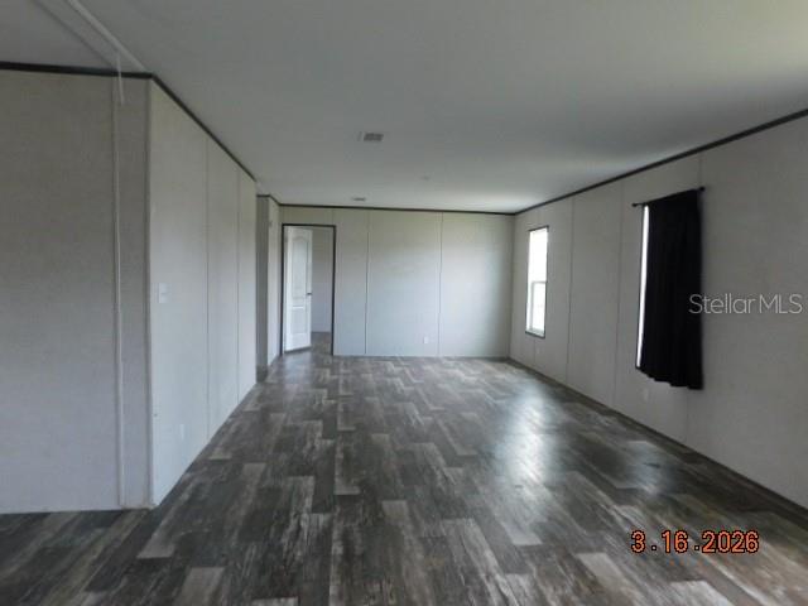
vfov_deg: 58.9
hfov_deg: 73.9
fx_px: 537
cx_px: 404
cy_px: 303
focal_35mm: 23
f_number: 3
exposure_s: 1/30
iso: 200
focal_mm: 4
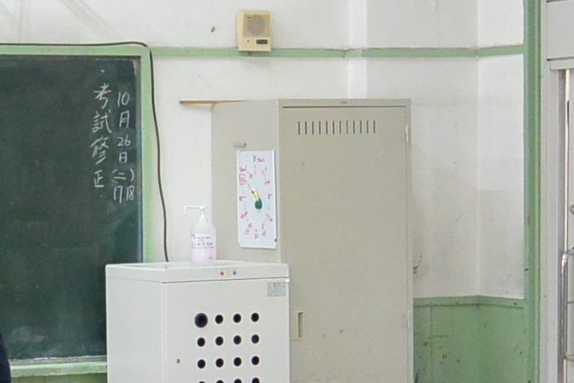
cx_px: 38
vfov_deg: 10.5
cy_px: 353
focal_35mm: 130
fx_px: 2073
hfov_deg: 15.5
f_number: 3.5
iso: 800
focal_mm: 11
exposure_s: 1/100
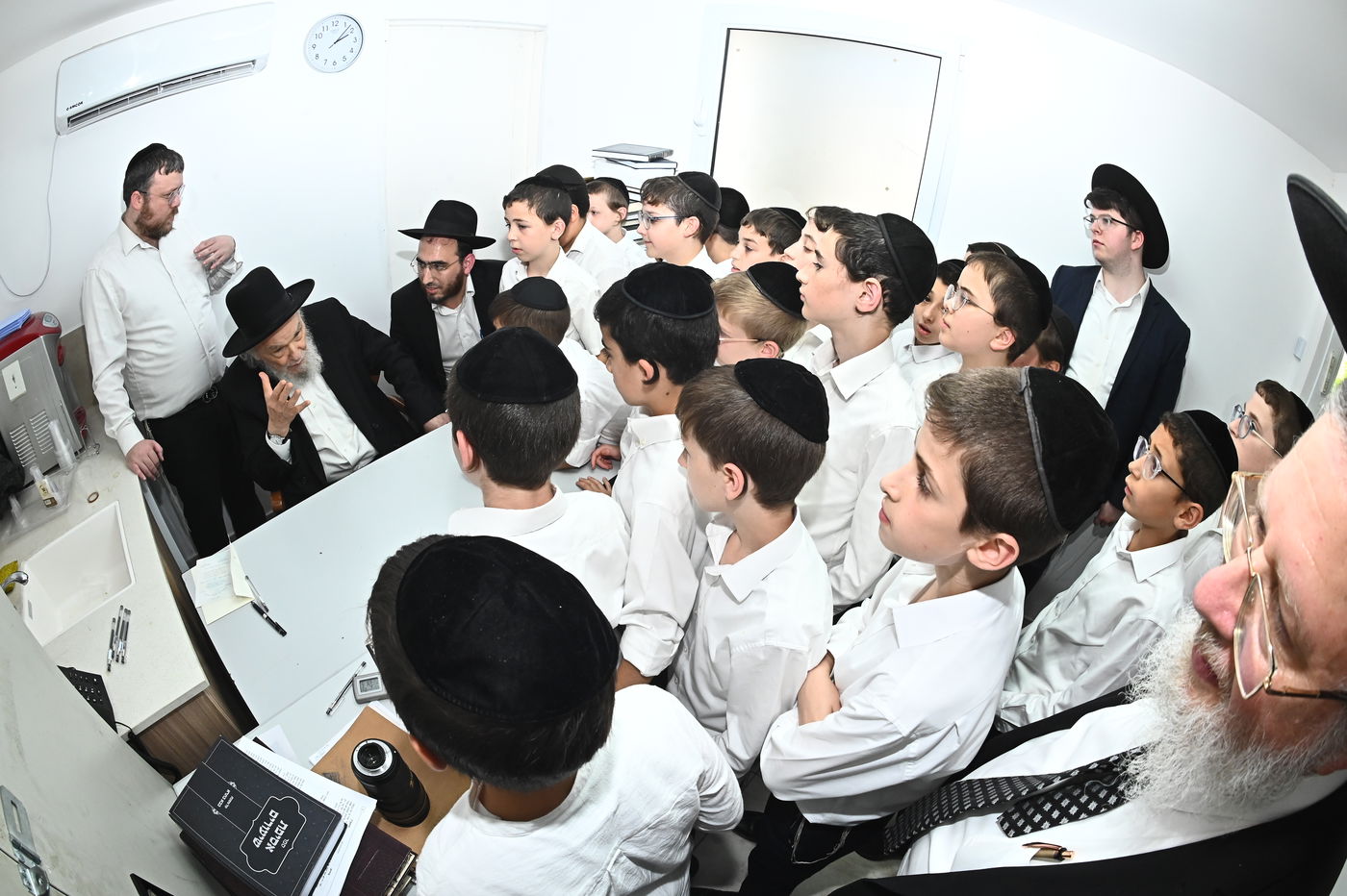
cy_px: 448
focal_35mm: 16
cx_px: 674
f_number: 11
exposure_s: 1/200
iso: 2500
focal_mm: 16
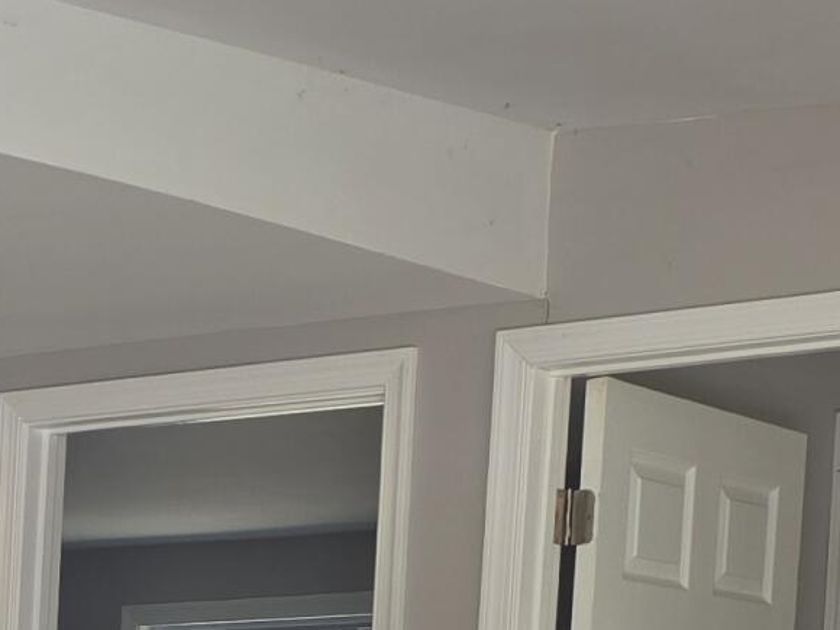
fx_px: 2888
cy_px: 1060
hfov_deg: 15.6
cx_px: -301
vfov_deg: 11.7
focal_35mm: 119
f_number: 1.7
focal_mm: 6.3
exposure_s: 1/120
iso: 80
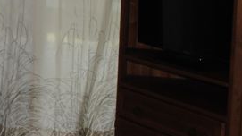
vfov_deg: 12.8
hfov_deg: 20.3
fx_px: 603
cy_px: 67
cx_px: -94
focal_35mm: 94
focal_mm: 18
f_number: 3.5
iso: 200
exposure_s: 1/60
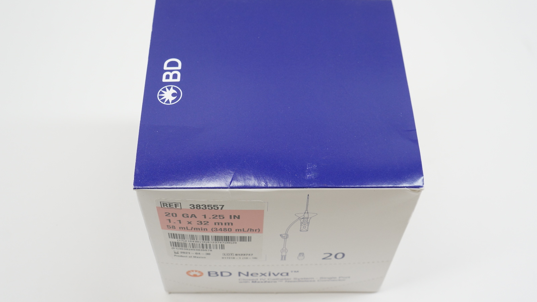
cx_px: 269
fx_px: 605
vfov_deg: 28.0
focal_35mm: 43
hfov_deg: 47.8
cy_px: 148
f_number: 6.3
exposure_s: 1/60
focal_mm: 27
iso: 400
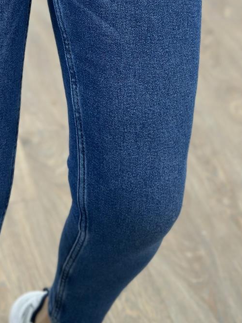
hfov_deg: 12.6
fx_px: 1081
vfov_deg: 16.6
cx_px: 11
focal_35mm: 116
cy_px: 4
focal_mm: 6.86
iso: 80
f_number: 1.78
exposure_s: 1/100
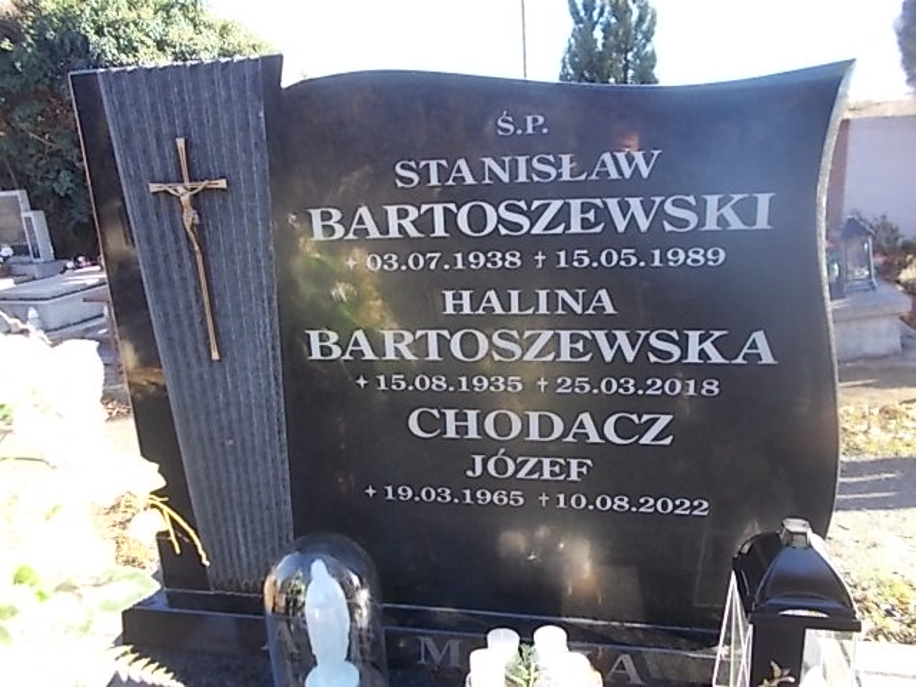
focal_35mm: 26
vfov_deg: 53.1
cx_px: 458
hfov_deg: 67.3
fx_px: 688
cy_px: 344
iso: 80
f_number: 3.2
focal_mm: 4.6
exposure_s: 1/50
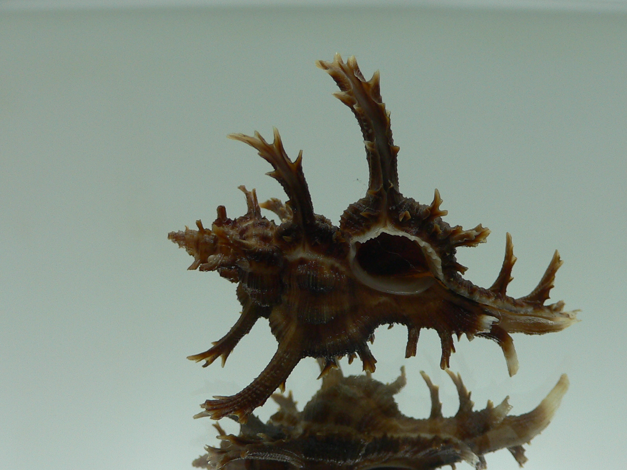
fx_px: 797
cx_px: 333
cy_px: 273
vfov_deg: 32.8
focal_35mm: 44
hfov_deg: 42.9
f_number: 2.8
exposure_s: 1/80
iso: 80
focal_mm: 4.6
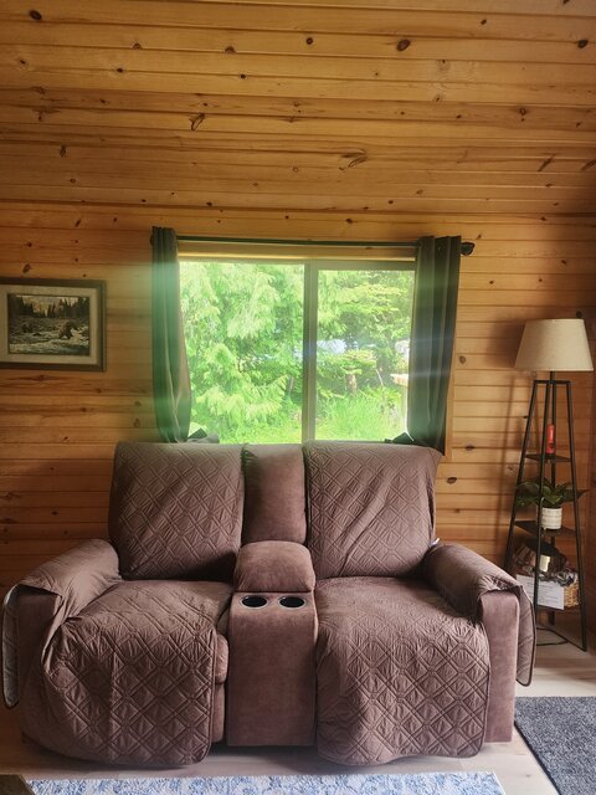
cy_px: 398
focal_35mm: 23
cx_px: 298
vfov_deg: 73.9
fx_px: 528
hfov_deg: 58.9
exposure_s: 1/180
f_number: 1.8
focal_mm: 6.4
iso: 160
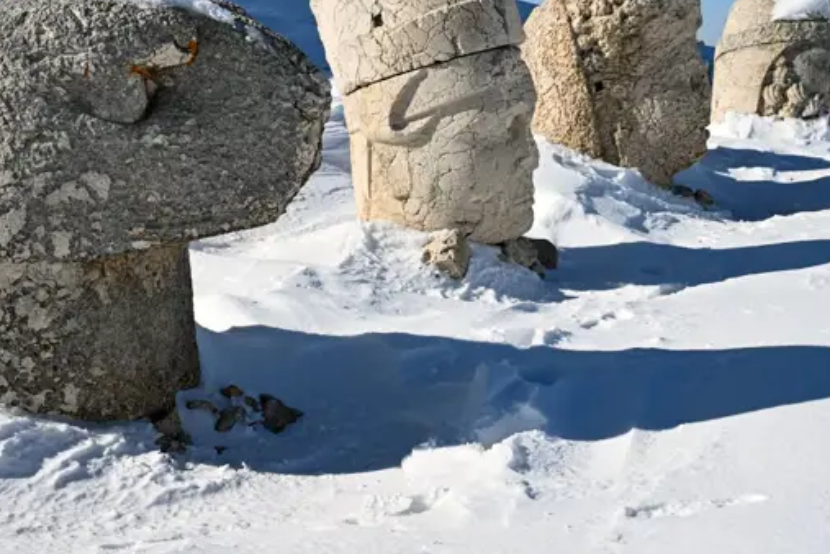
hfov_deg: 33.9
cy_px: 152
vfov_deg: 22.8
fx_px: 1360
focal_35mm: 59
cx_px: 355
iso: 200
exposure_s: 1/1000
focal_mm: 34
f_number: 8
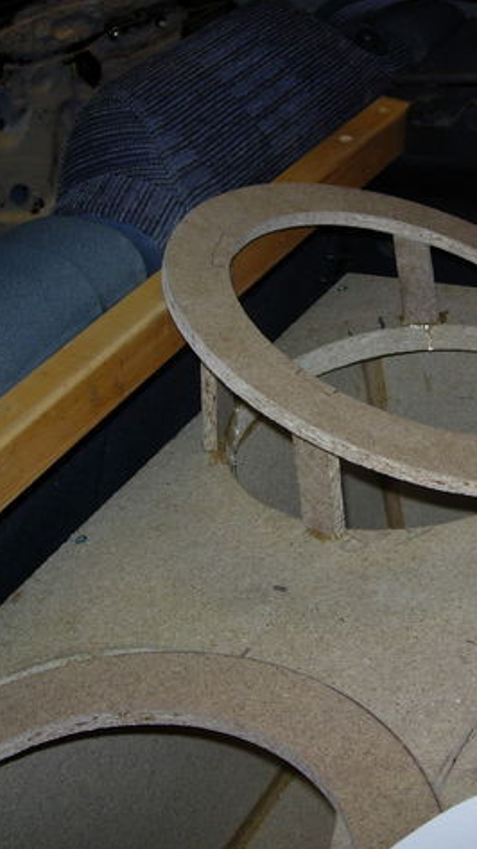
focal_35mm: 56
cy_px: 425
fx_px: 1259
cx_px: 377
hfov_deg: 21.2
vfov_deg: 37.2
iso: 79
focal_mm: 7.8
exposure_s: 1/64
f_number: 2.8
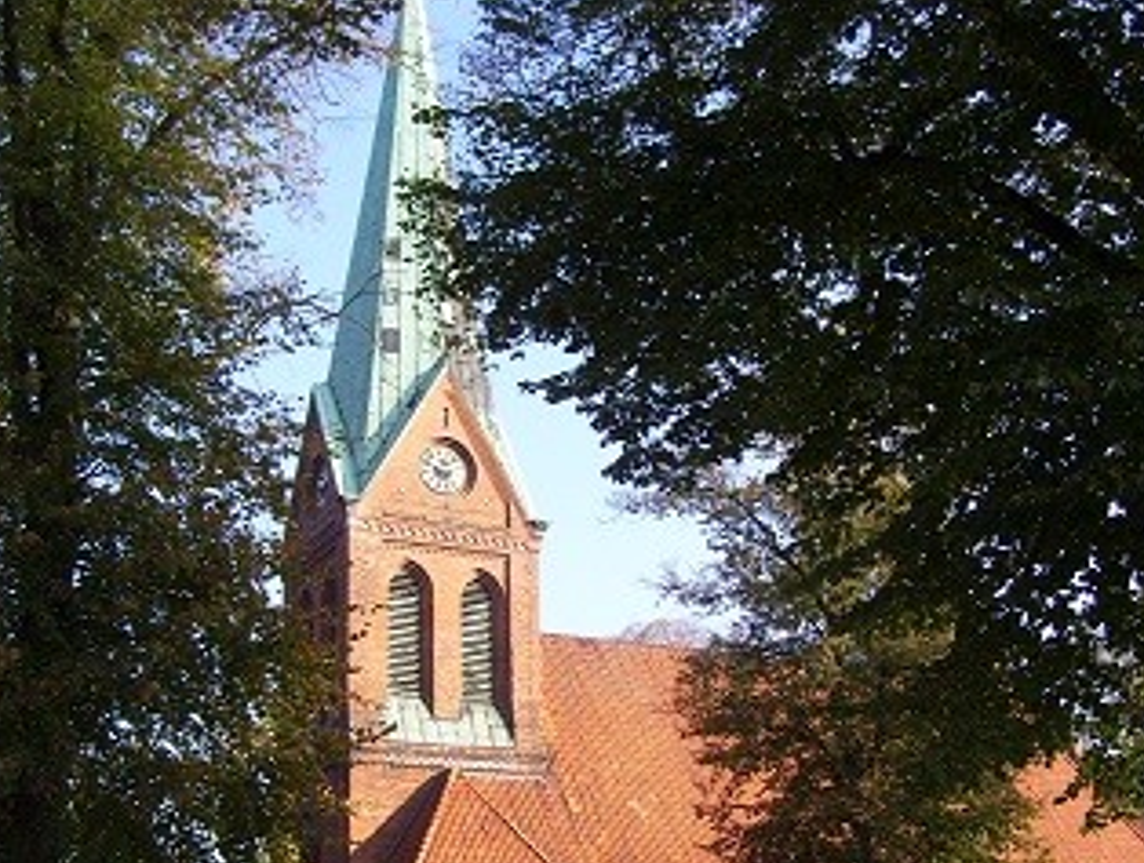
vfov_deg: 29.6
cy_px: 575
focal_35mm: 49
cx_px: 608
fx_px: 1623
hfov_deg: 38.8
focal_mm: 6
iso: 80
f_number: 2.7
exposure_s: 1/400
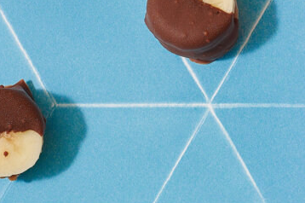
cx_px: 274
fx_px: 2717
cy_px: 215
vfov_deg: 4.3
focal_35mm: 321
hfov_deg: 6.4
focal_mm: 70
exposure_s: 1/160
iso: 100
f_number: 10
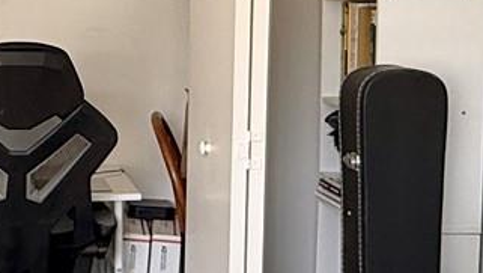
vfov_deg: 15.9
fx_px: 974
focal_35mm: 76
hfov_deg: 26.5
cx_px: 14
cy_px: 98
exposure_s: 1/99
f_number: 2.2
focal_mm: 2.22
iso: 160
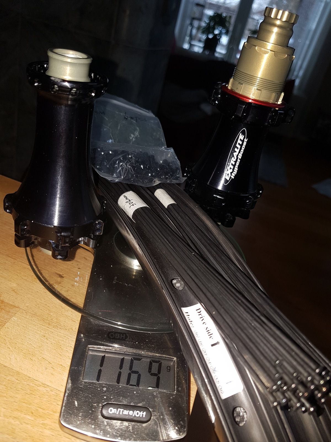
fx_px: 331
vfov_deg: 67.3
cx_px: 166
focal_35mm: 26
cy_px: 221
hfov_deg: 53.1
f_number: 1.7
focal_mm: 4.2
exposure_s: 1/60
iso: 40
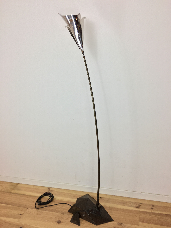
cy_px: 114
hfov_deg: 48.2
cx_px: 86
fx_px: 191
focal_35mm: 29
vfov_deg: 61.7
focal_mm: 4.15
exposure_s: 1/33
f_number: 2.2
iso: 25
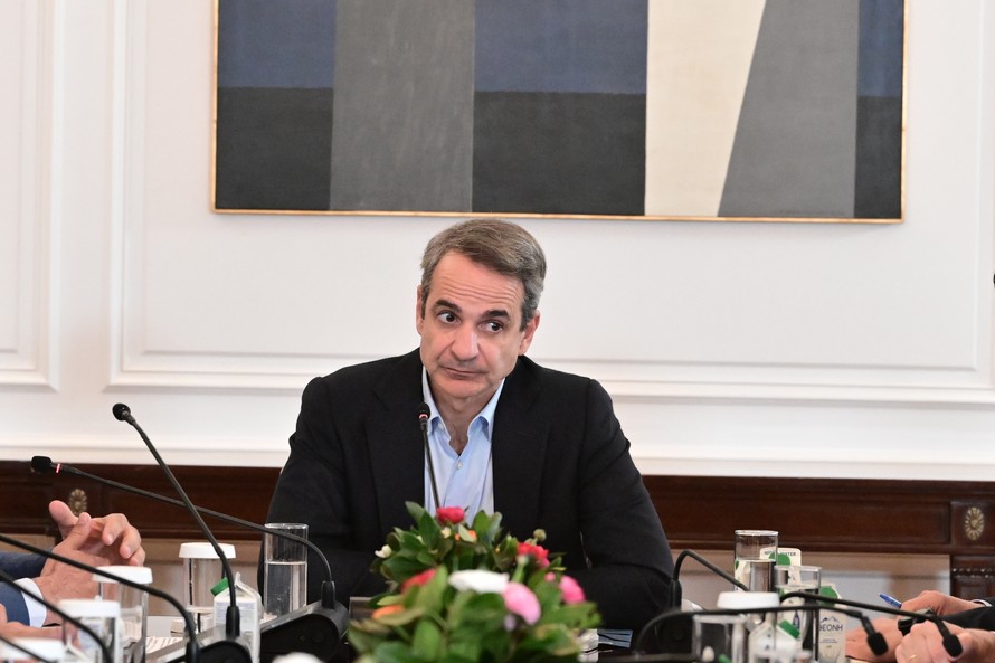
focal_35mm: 232
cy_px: 333
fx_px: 6411
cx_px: 437
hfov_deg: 8.9
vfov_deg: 5.9
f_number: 4.5
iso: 6400
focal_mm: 115
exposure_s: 1/400
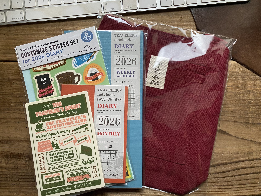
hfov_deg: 67.3
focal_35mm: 26
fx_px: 196
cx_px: 130
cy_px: 98
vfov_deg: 53.1
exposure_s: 1/60
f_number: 1.8
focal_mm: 4.25
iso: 500
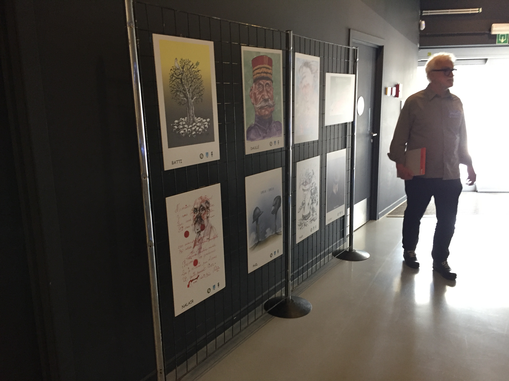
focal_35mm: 29
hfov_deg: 61.7
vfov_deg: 48.2
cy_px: 190
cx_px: 254
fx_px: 426
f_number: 2.2
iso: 200
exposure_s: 1/33
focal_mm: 4.15
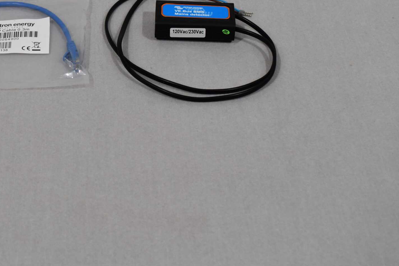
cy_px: 67
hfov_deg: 25.7
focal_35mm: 78
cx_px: 104
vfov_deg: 17.4
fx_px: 863
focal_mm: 29
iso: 360
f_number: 5.6
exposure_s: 1/125
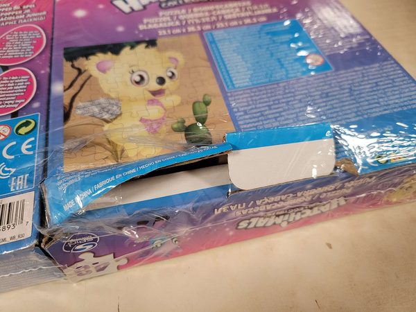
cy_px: 156
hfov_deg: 67.3
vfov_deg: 53.1
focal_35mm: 26
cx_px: 208
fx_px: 312
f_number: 1.8
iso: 250
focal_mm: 5.4
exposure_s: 1/100
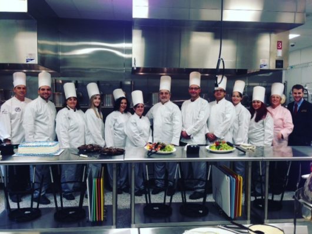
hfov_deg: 55.3
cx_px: 156
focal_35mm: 33
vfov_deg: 43.0
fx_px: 298
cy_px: 117
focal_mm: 4.12
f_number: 2.4
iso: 50
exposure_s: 1/24
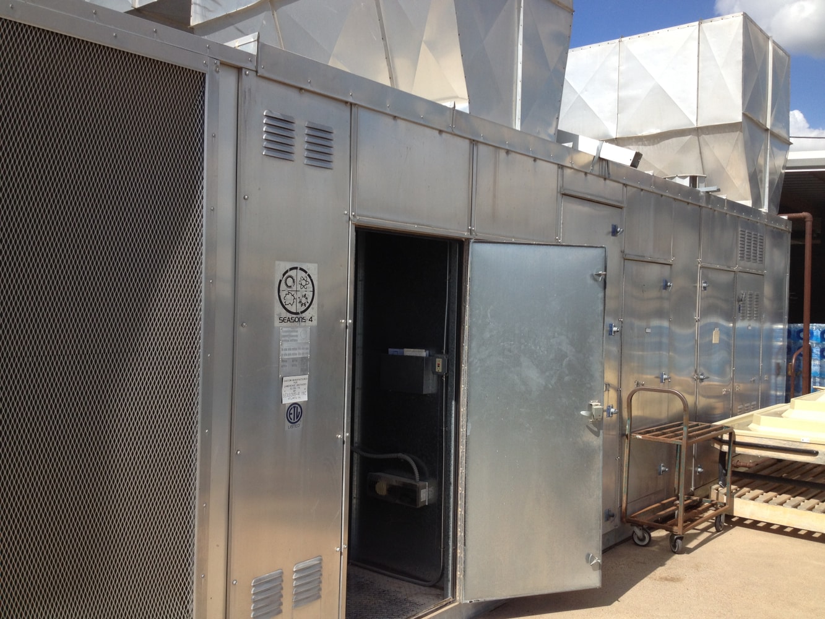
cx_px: 412
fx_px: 834
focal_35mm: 35
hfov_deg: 52.6
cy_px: 310
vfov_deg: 40.7
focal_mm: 4.28
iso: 50
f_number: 2.4
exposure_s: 1/1577
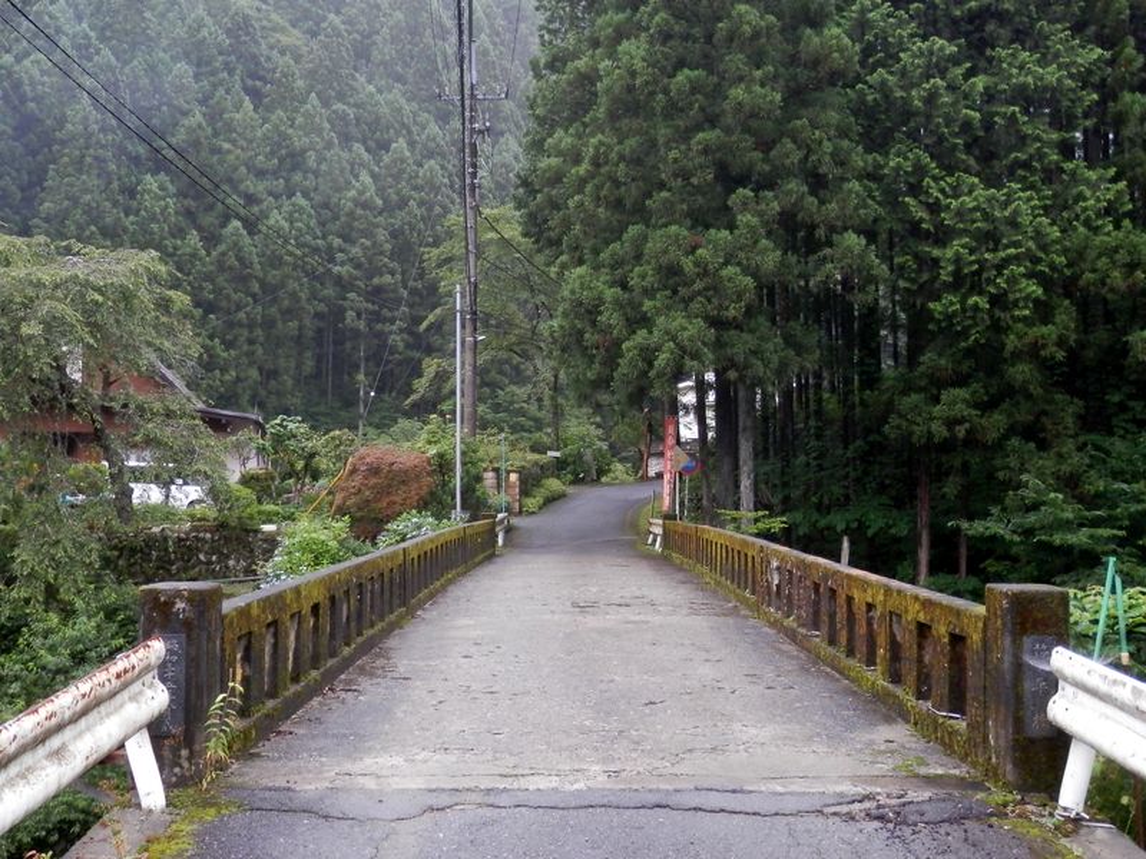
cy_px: 430
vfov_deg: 38.7
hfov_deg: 50.1
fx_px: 1225
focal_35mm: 37
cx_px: 573
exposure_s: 1/60
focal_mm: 6.6
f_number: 3.6
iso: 200
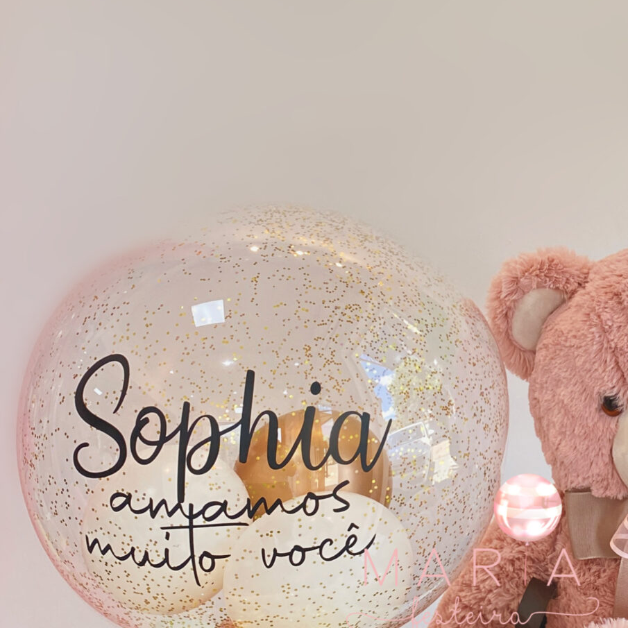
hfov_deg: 25.3
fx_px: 1334
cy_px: 262
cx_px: 611
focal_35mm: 65
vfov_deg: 26.5
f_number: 1.8
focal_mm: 4.25
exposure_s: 1/121
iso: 64
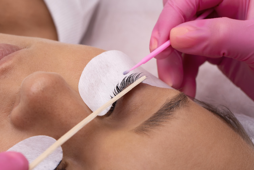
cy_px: 85
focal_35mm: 84
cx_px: 127
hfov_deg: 24.2
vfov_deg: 16.3
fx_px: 593
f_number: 10
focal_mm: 56
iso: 640
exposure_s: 1/160
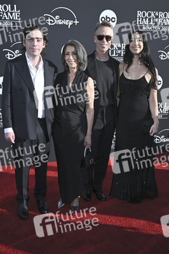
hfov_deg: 37.8
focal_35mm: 35
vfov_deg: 54.5
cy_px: 127
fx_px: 247
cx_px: 84
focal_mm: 35
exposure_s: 1/320
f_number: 10
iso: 250
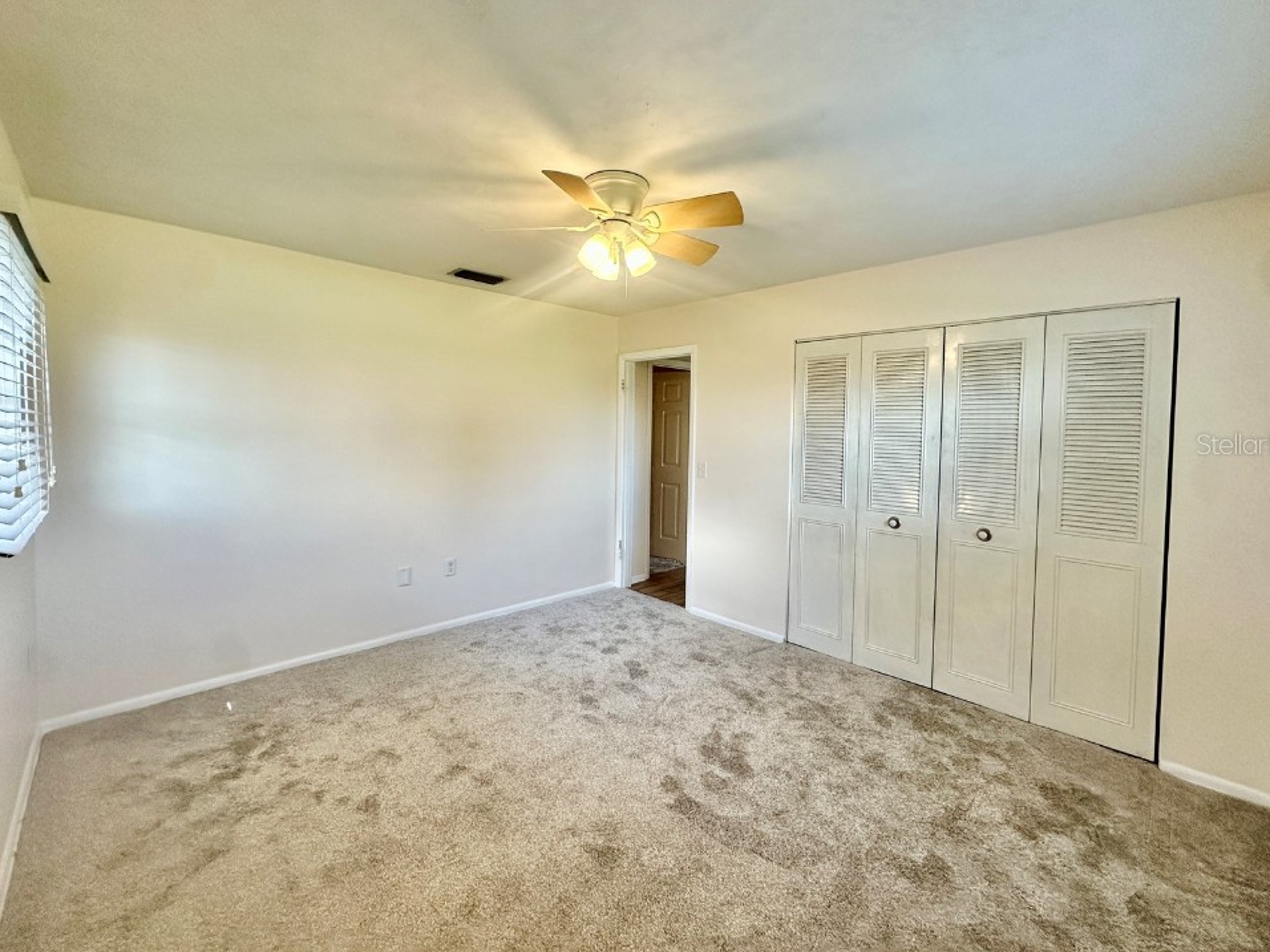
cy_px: 443
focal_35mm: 15
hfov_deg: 98.2
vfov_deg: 81.6
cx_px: 642
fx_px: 550
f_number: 2.2
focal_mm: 2.22
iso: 200
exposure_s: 1/120
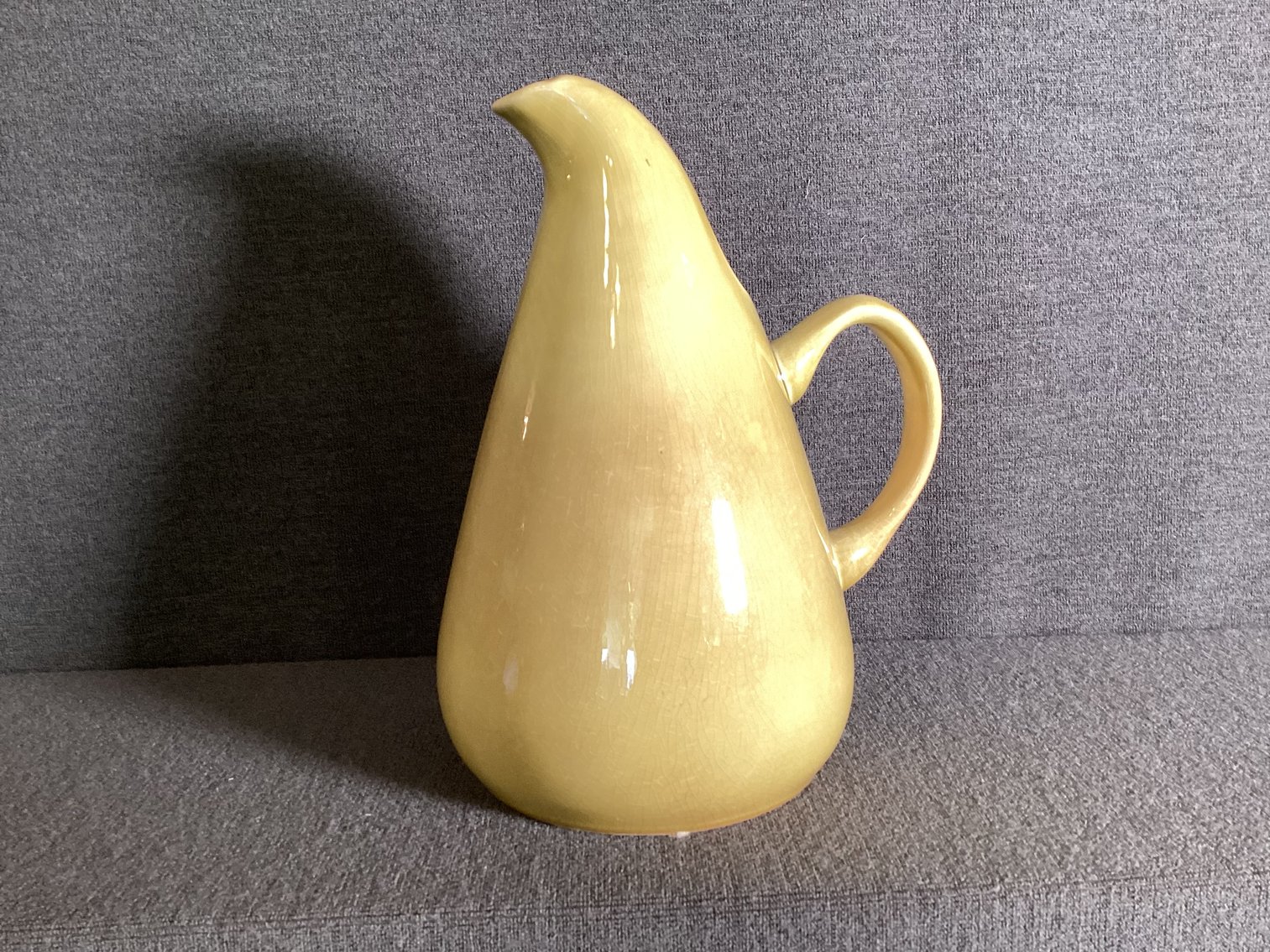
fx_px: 1137
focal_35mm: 31
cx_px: 635
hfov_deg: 58.3
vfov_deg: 45.4
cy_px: 476
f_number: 2.4
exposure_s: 1/60
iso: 160
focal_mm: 3.3
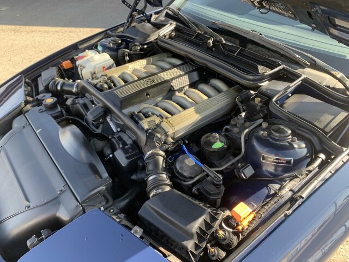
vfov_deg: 53.1
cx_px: 174
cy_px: 131
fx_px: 262
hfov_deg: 67.3
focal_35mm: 26
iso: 32
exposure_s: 1/122
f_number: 1.8
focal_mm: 4.25
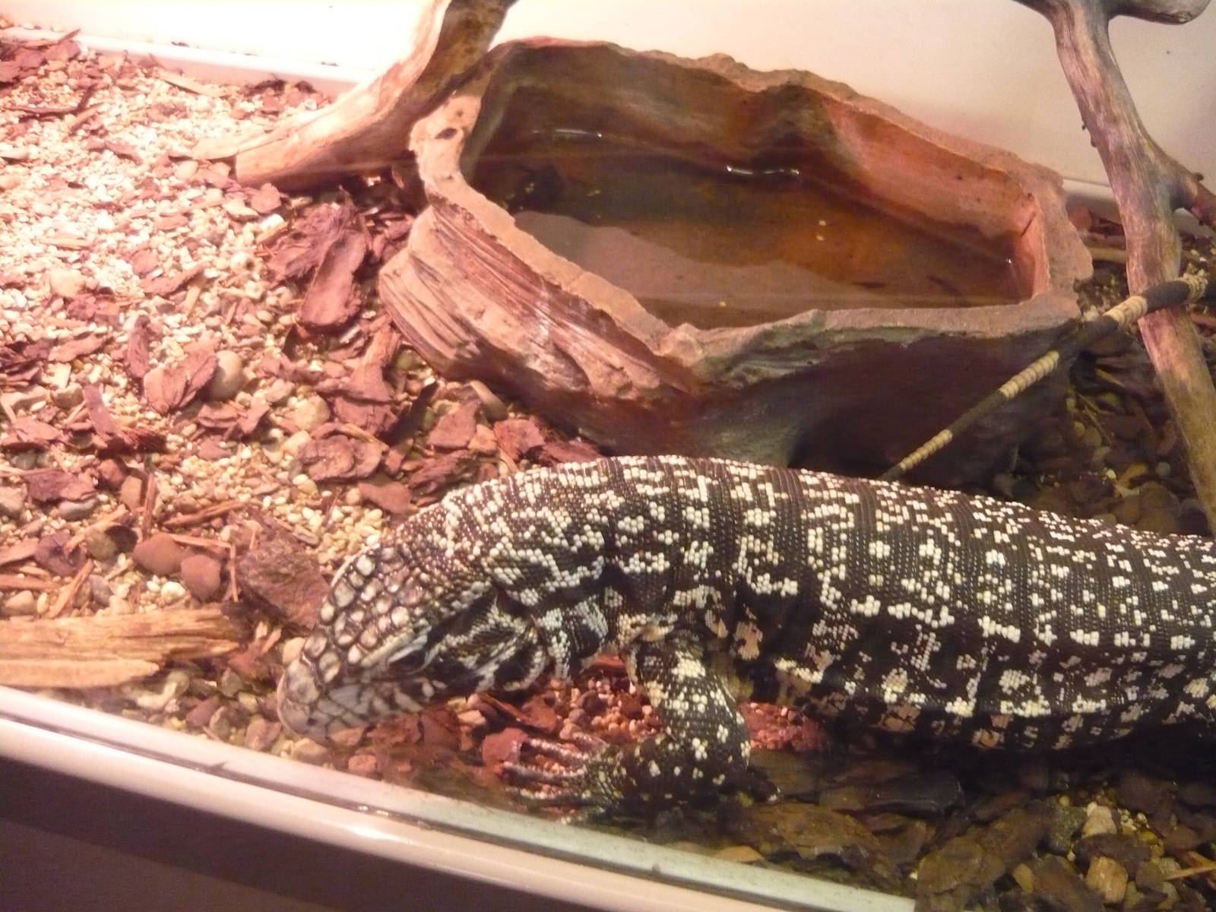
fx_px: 1159
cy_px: 456
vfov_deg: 42.9
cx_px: 608
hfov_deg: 55.4
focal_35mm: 33
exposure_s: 1/30
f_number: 2.8
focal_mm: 5.5
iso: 800
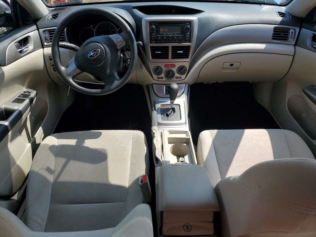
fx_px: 237
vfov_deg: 53.1
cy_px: 118
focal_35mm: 26
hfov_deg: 67.3
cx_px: 158
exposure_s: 1/2000
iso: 50
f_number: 1.5
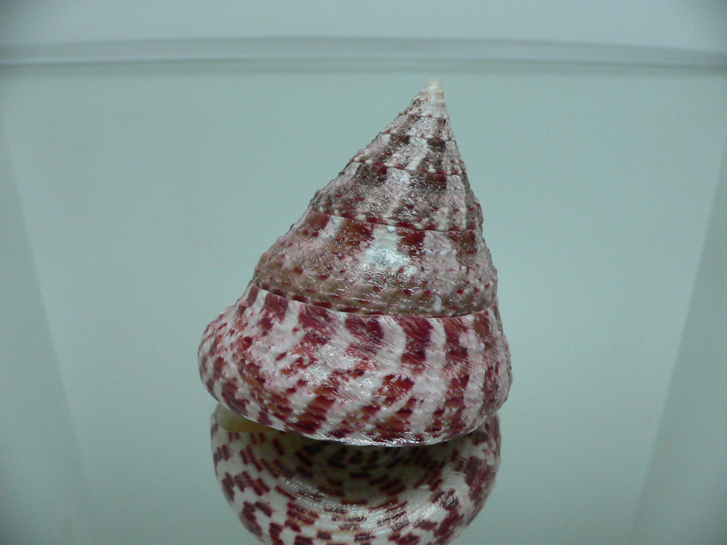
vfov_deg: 40.7
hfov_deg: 52.6
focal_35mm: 35
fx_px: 735
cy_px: 272
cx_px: 364
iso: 200
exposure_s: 1/60
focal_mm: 4.6
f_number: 2.8
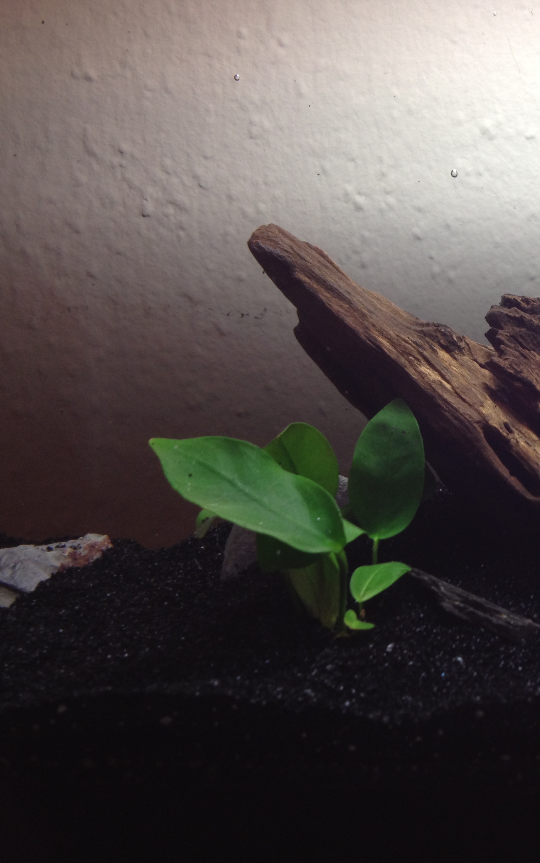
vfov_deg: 40.3
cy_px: 428
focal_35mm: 50
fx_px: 1177
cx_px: 563
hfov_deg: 24.4
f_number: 2.4
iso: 64
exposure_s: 1/30
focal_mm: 4.28
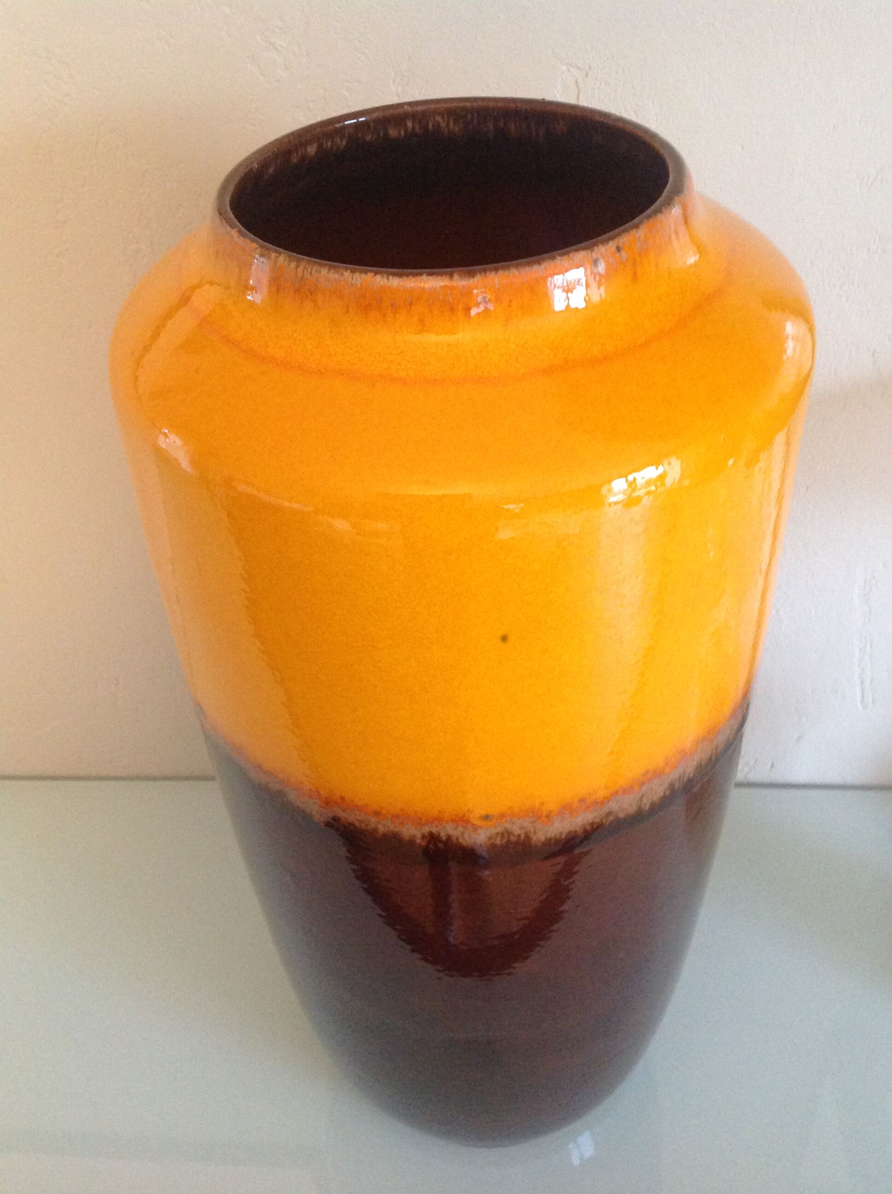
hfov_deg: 40.6
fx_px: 1206
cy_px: 597
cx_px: 446
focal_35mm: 35
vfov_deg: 52.7
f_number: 2.4
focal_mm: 4.28
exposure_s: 1/15
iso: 320
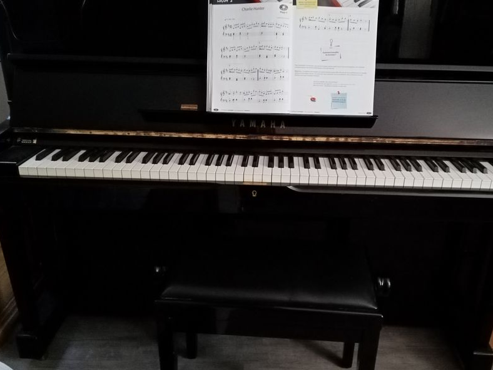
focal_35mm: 33
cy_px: 195
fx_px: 470
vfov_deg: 42.9
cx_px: 266
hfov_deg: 55.3
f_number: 1.8
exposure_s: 1/20
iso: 815
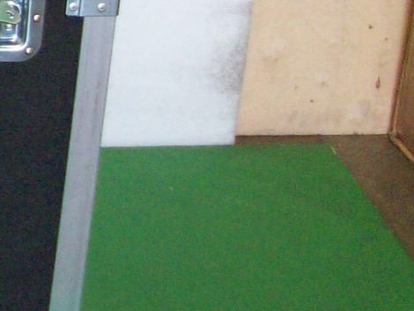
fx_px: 1771
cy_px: -133
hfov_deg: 11.9
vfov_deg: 9.8
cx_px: -409
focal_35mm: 148
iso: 160
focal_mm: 5.7
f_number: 2.8
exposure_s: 1/30
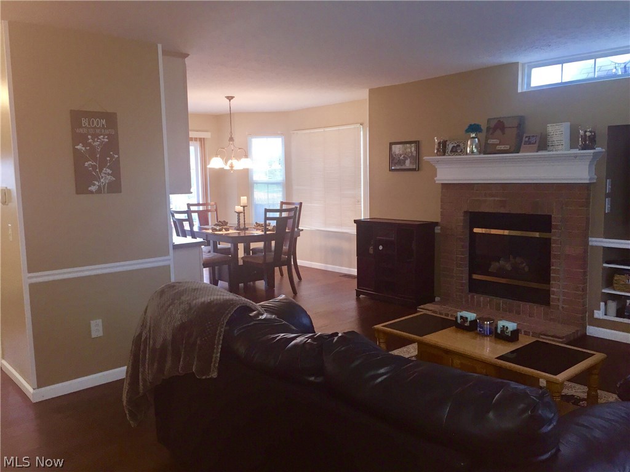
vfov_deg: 48.2
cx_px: 315
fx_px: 528
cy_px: 236
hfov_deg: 61.7
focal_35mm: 29
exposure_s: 1/30
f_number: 2.2
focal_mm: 4.15
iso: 100
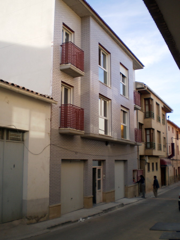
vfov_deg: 51.4
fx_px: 250
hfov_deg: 39.7
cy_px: 120
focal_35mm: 36
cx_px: 90
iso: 64
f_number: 3.1
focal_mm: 6.3
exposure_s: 1/400
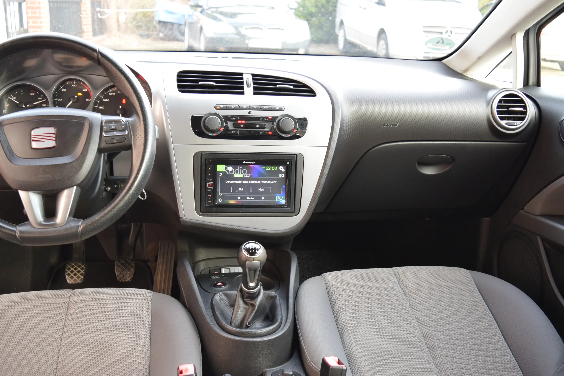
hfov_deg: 51.9
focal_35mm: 37
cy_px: 216
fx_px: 580
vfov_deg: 35.9
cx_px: 268
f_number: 4
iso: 800
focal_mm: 20
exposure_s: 1/60
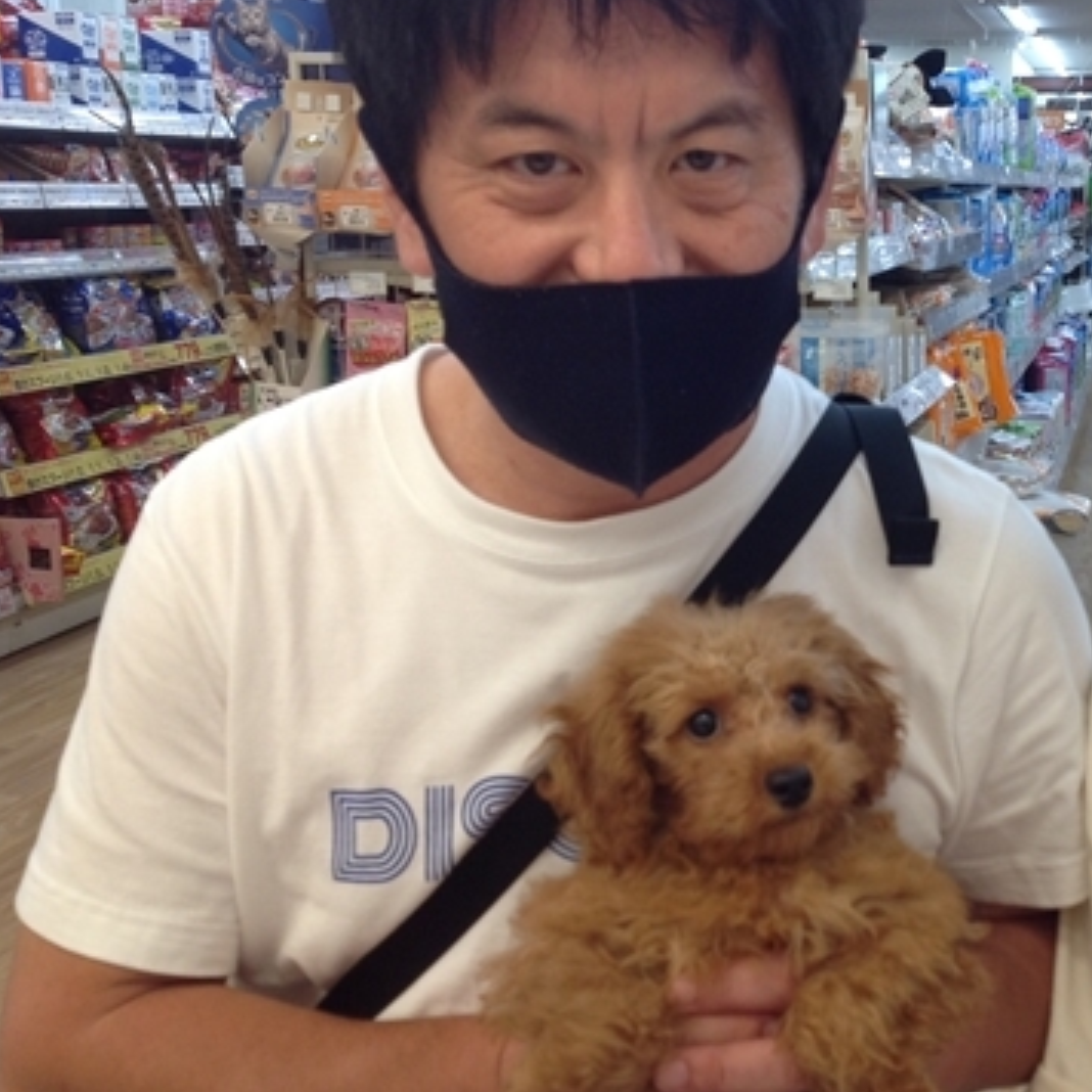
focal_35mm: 52
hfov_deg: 31.8
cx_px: 893
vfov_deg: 32.8
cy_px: 509
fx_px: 1856
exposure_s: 1/30
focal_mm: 4.28
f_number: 2.4
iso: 50
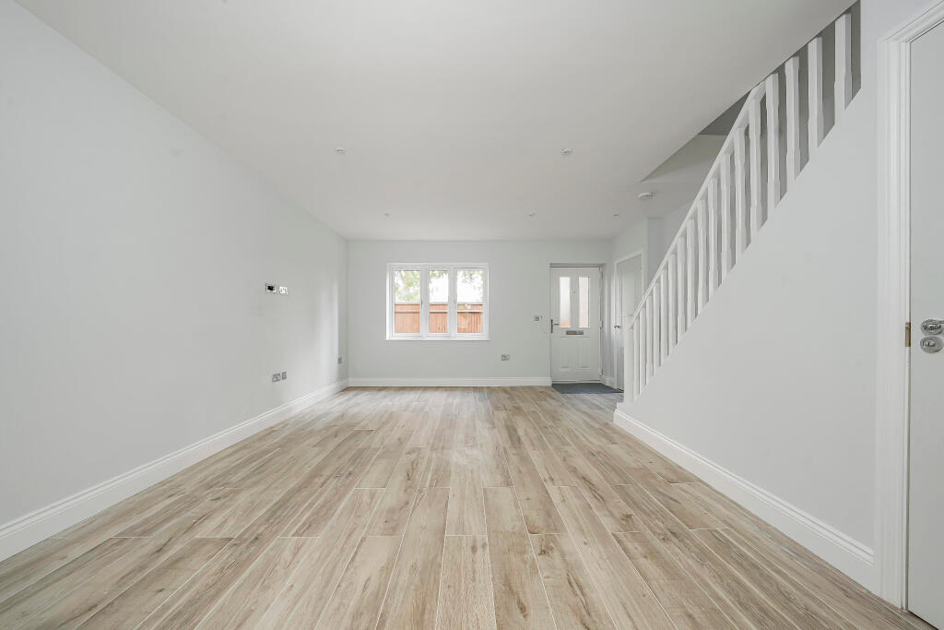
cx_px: 472
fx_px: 315
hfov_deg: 112.6
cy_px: 315
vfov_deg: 90.0
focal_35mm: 12
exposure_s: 1/6
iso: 320
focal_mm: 12
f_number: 9
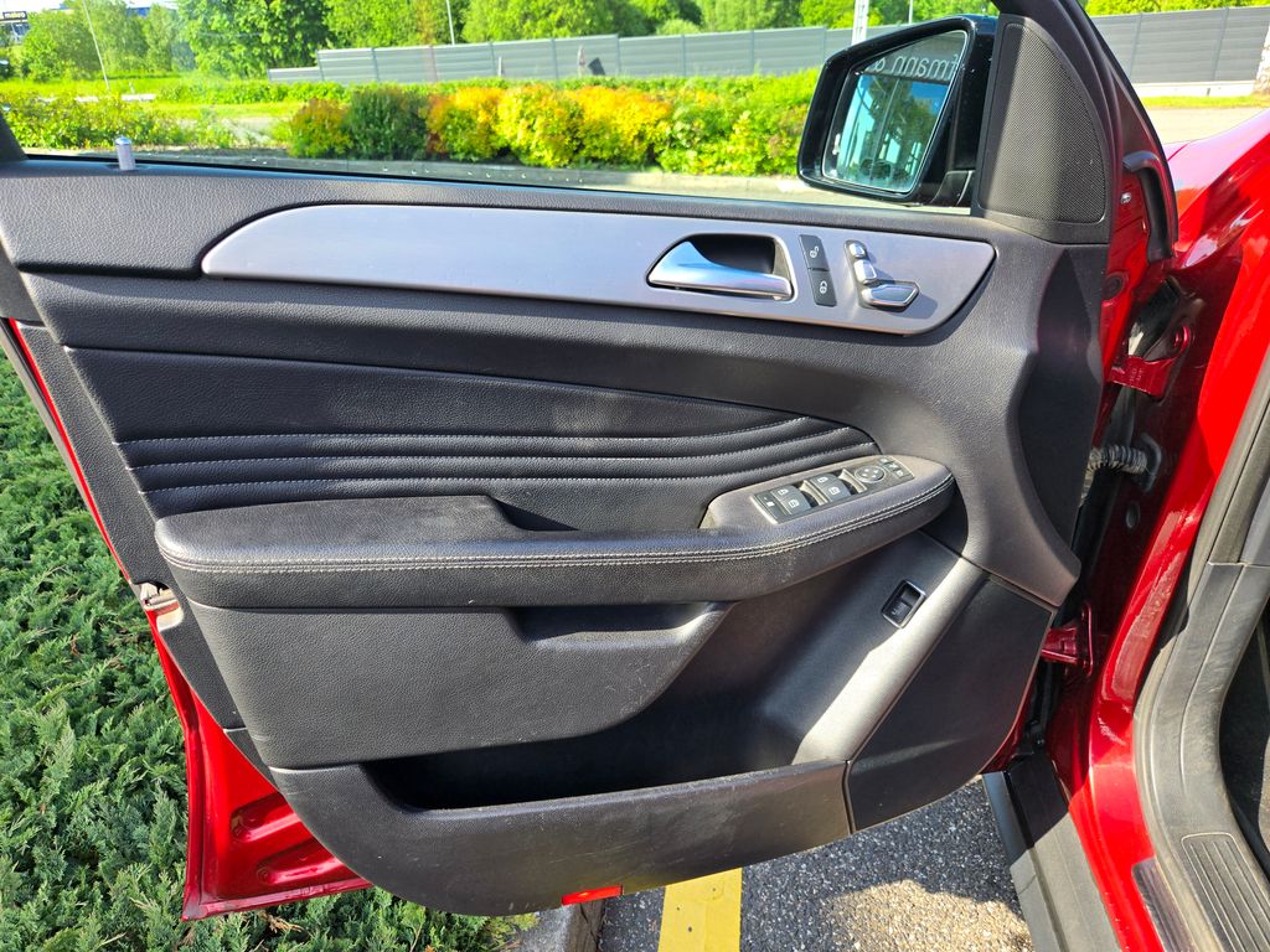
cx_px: 635
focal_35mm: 23
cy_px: 476
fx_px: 844
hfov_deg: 73.9
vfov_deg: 58.9
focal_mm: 5.4
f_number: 1.8
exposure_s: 1/673
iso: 80
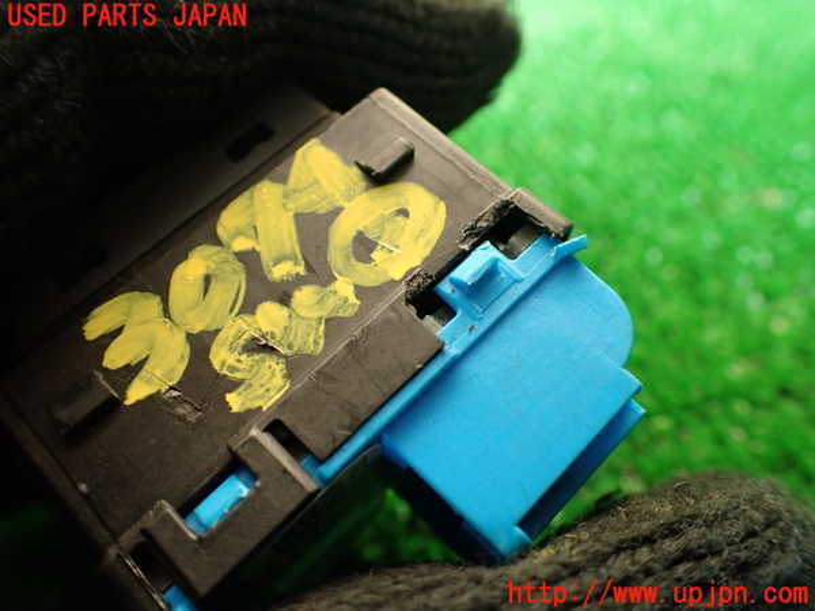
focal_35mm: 30
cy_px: 306
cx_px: 408
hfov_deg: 60.0
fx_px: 706
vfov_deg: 46.8
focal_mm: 5.4
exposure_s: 1/125
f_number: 2.3
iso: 250
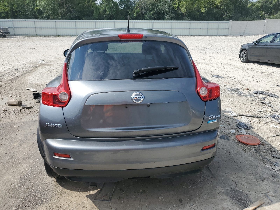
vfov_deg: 53.1
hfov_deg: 67.3
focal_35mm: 26
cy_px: 105
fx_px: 210
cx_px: 140
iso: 50
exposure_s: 1/3333
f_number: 1.5
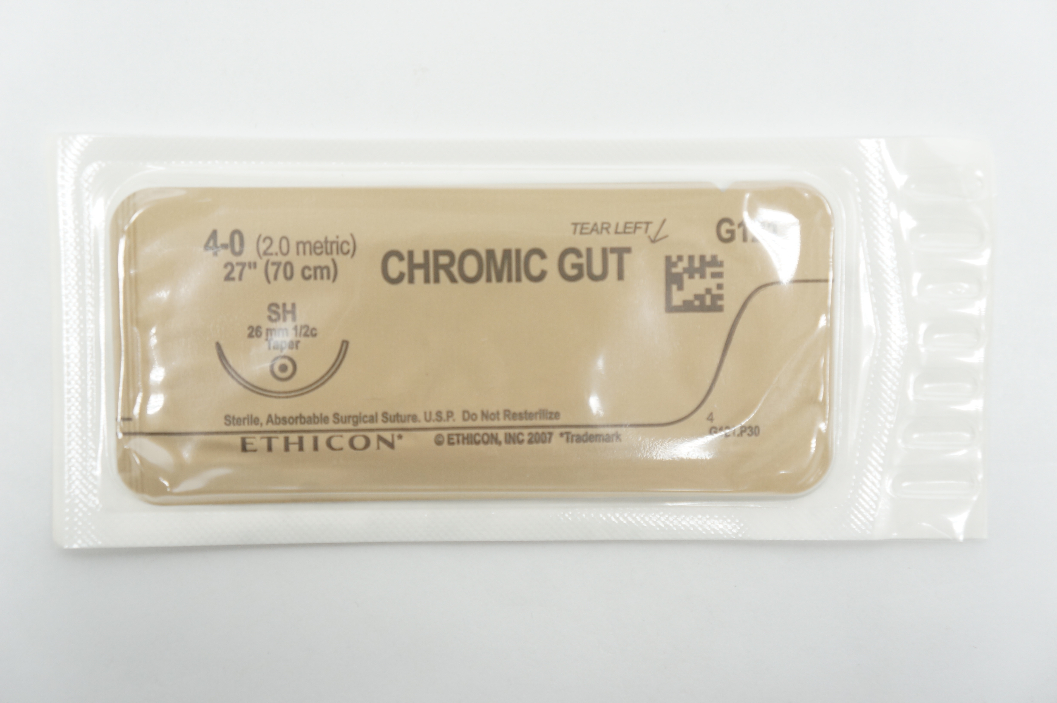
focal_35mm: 51
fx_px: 1496
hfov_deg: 38.9
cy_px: 352
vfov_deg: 26.4
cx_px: 528
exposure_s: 1/60
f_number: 4.5
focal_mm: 34
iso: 400
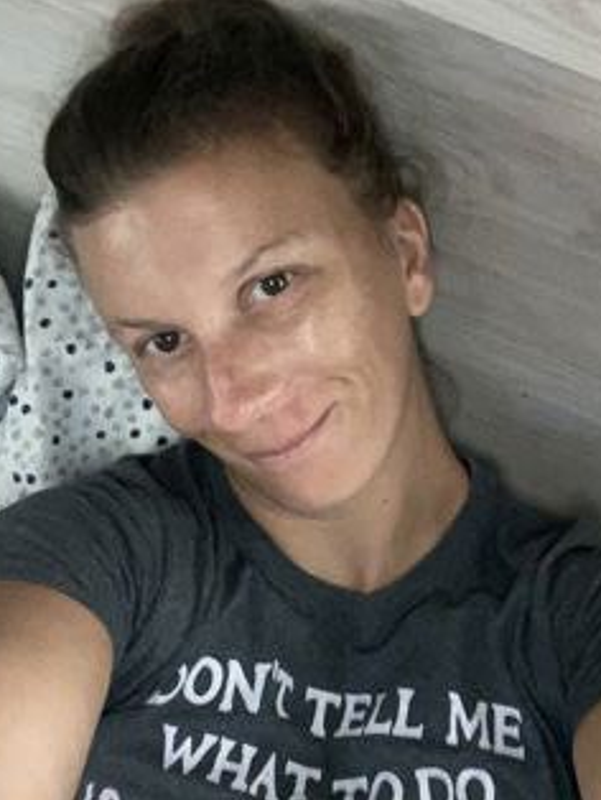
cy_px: 428
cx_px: 306
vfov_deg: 44.7
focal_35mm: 42
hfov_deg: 34.4
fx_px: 971
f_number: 2.2
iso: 400
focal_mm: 2.71
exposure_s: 1/33
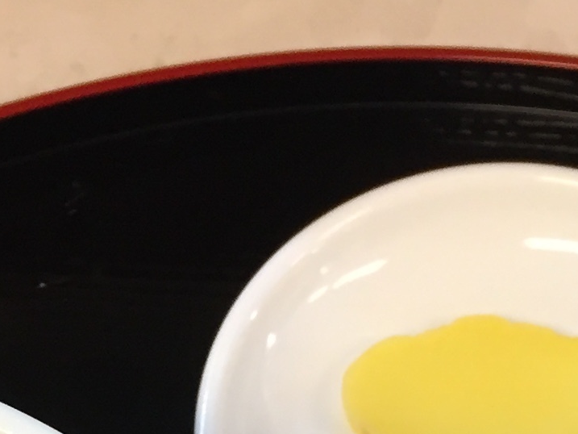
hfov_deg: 14.9
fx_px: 2204
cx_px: 356
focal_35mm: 132
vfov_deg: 10.1
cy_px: 974
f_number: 2.2
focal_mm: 4.15
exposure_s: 1/30
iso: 100
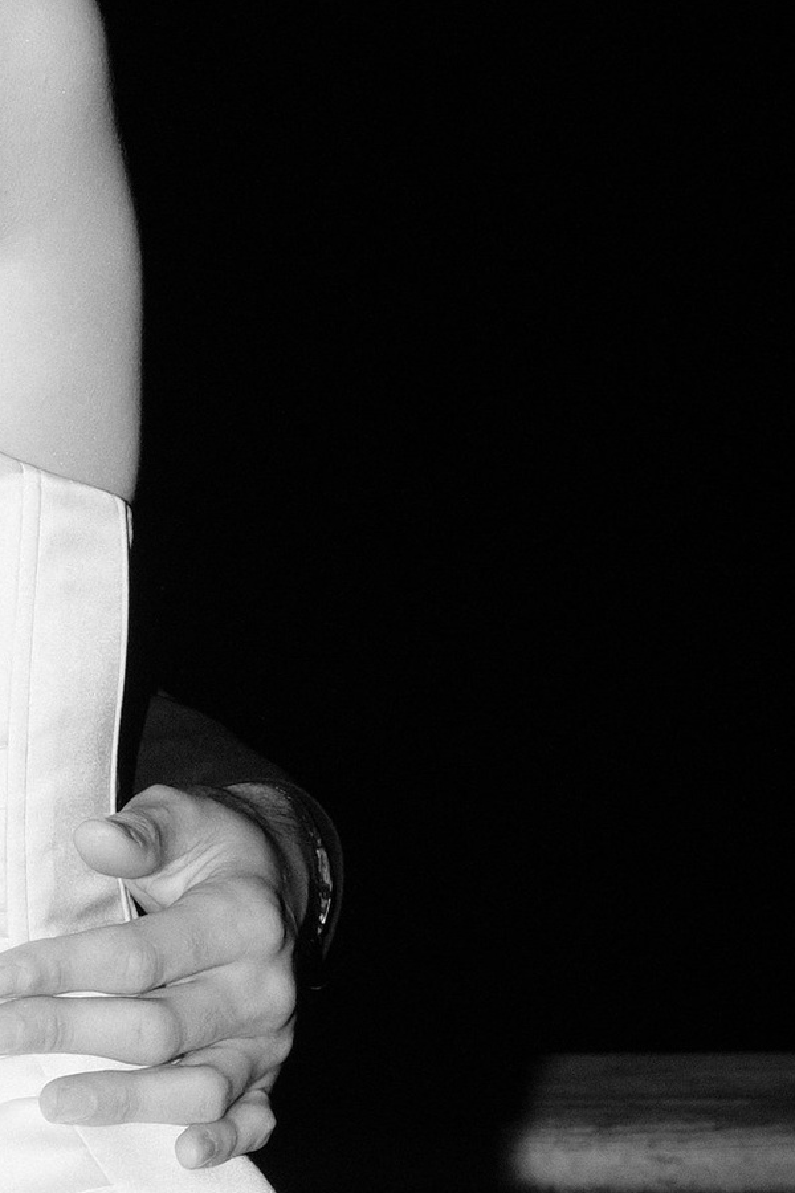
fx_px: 5796
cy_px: 323
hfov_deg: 7.6
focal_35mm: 175
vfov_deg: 11.7
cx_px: -633
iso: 640
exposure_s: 1/160
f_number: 6.4
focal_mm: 27
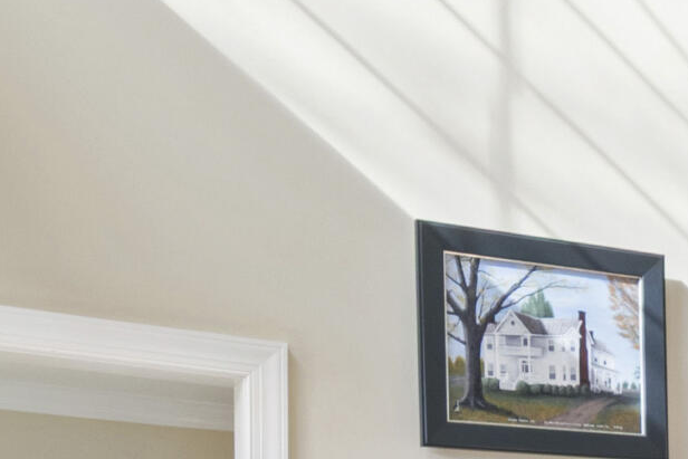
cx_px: 861
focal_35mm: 73
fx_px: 1395
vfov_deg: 16.8
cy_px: 700
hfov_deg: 24.6
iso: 100
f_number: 8
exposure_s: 1/3
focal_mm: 10
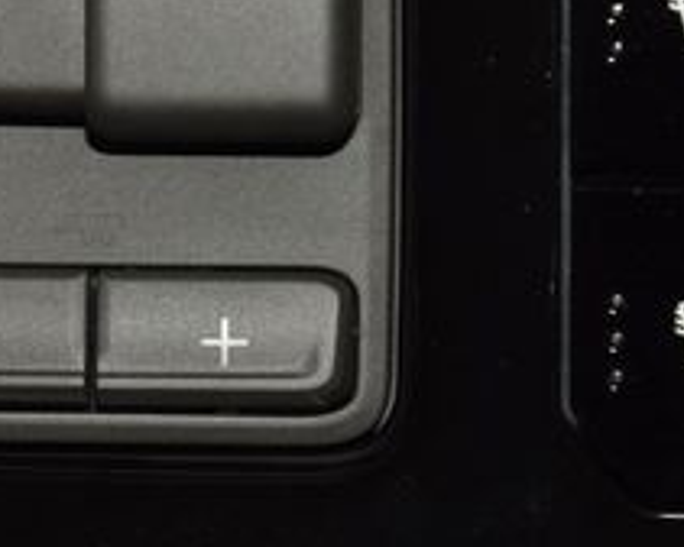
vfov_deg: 5.2
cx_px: 84
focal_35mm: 299
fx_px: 6056
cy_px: 209
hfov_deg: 6.5
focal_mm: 70
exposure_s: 1/125
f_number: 8
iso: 100
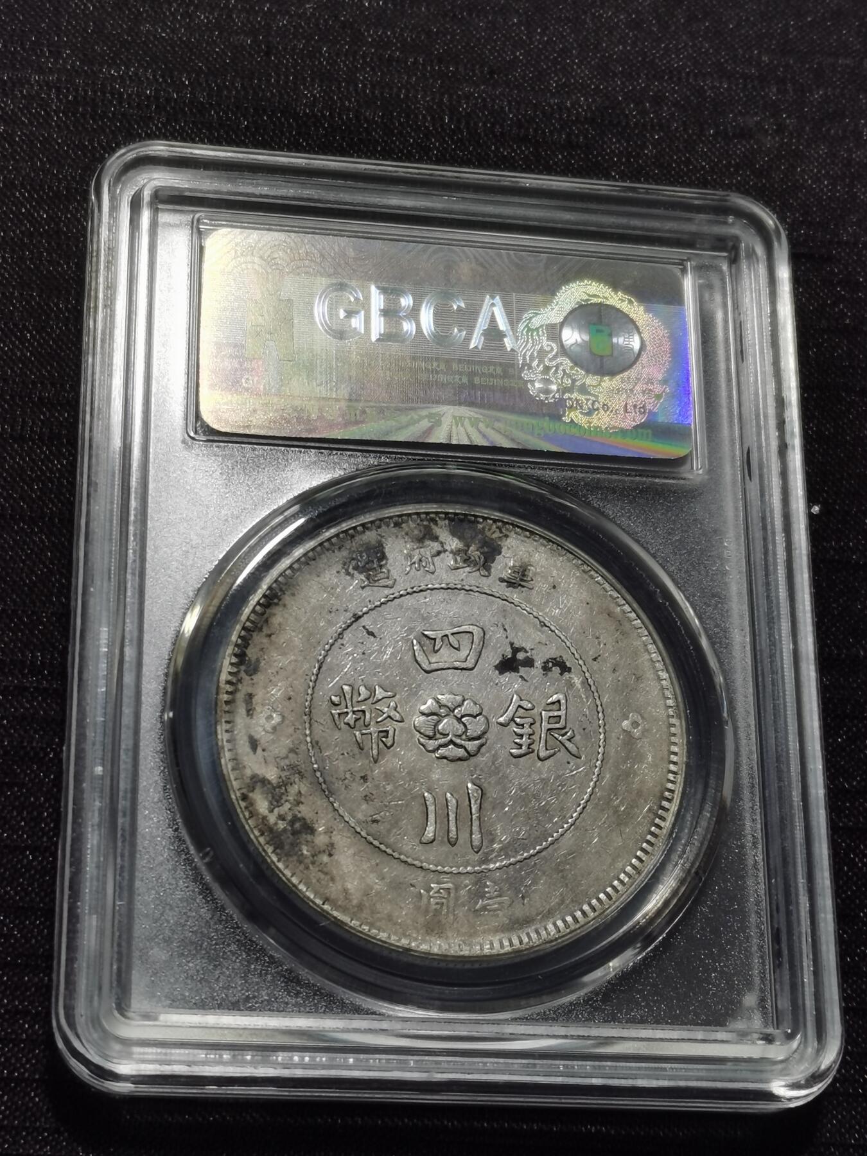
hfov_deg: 19.6
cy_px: 578
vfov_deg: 26.0
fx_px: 2505
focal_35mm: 75
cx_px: 434
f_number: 1.8
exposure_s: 1/155
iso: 50
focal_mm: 5.58
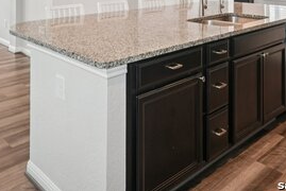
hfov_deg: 50.2
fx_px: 302
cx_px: 111
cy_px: -34
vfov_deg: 30.3
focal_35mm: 38
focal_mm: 16
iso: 800
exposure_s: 1/40
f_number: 8
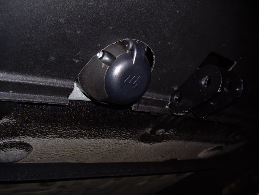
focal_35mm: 38
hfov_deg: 49.0
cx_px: 130
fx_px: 284
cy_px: 98
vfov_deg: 37.7
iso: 64
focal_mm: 7.9
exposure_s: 1/40
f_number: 8
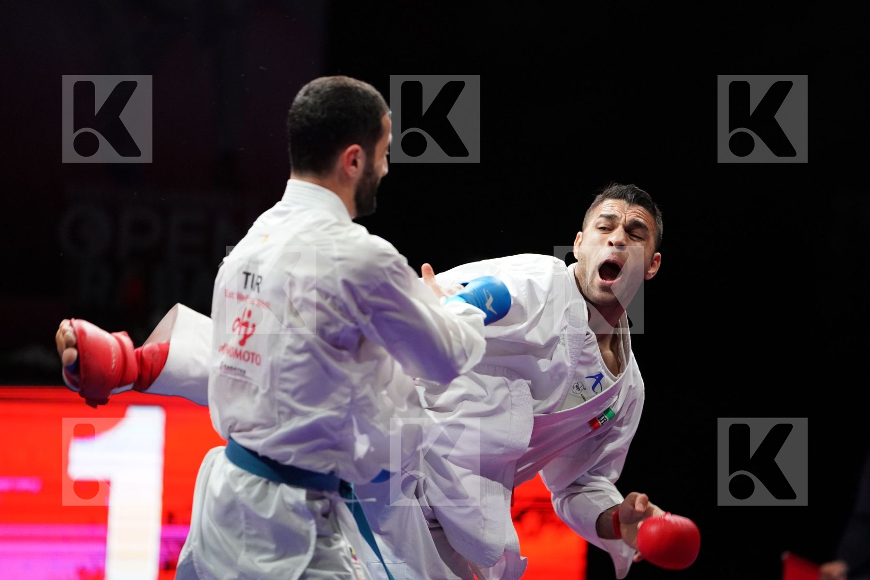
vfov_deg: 6.9
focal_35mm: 200
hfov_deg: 10.3
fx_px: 4833
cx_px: 435
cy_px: 290
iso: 4000
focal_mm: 200
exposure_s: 1/1000
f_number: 2.8
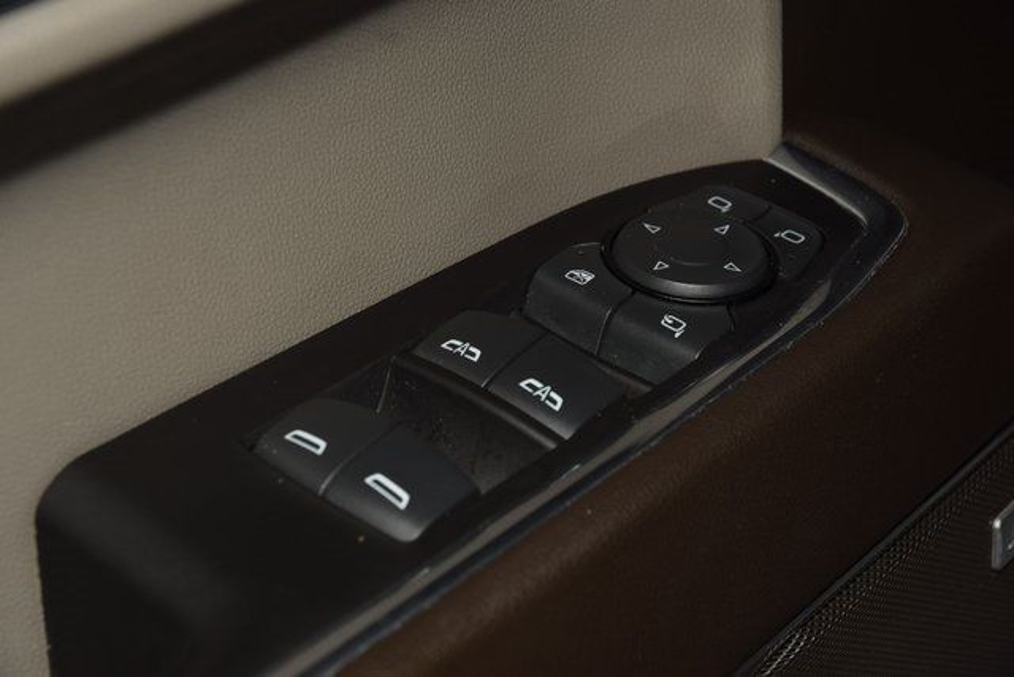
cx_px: 507
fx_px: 2958
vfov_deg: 13.0
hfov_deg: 19.5
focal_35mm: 105
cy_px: 338
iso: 100
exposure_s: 1/125
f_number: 8
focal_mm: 70
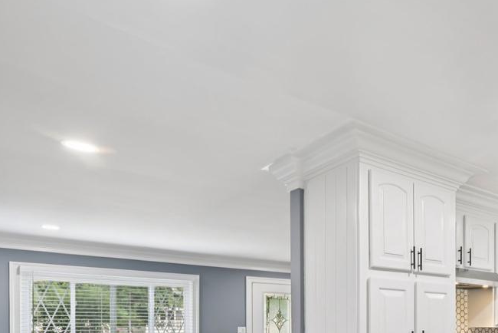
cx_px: 450
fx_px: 429
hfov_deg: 52.7
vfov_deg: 38.0
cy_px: 328
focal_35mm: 31
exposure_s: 1/15
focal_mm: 14
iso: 400
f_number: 8
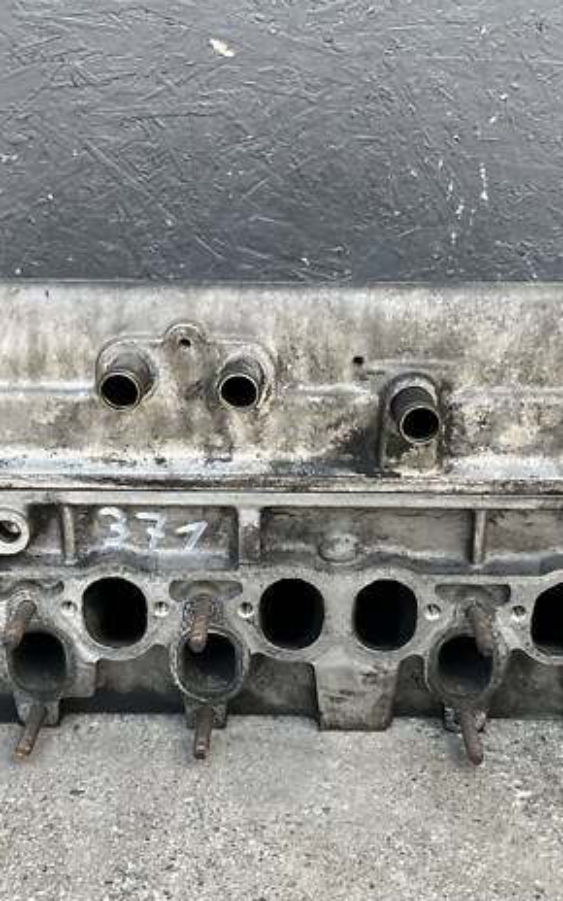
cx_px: 274
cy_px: 458
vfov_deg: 51.5
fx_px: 933
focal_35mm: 38
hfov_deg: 33.6
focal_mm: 5.1
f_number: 1.6
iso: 50
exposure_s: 1/374
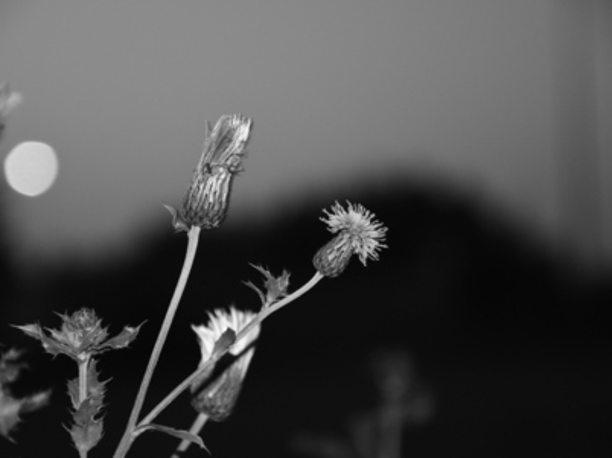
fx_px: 3066
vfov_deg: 8.5
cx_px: 291
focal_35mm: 174
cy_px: 232
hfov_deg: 11.4
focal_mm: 105
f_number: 5.6
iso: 1000
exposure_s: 1/100
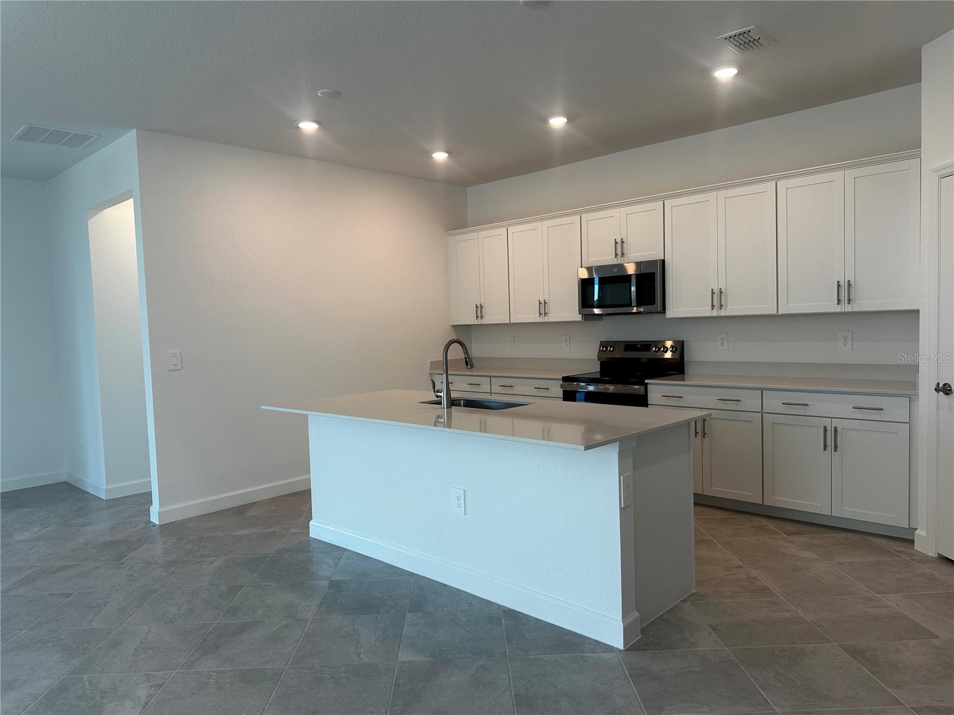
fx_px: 661
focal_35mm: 24
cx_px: 477
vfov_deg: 56.8
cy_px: 358
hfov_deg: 71.6
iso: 64
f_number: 1.78
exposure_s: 1/120
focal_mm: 6.86
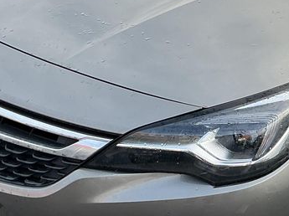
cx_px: 281
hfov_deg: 19.0
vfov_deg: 14.5
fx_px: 842
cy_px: 30
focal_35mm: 101
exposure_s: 1/292
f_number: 1.8
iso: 25
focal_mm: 3
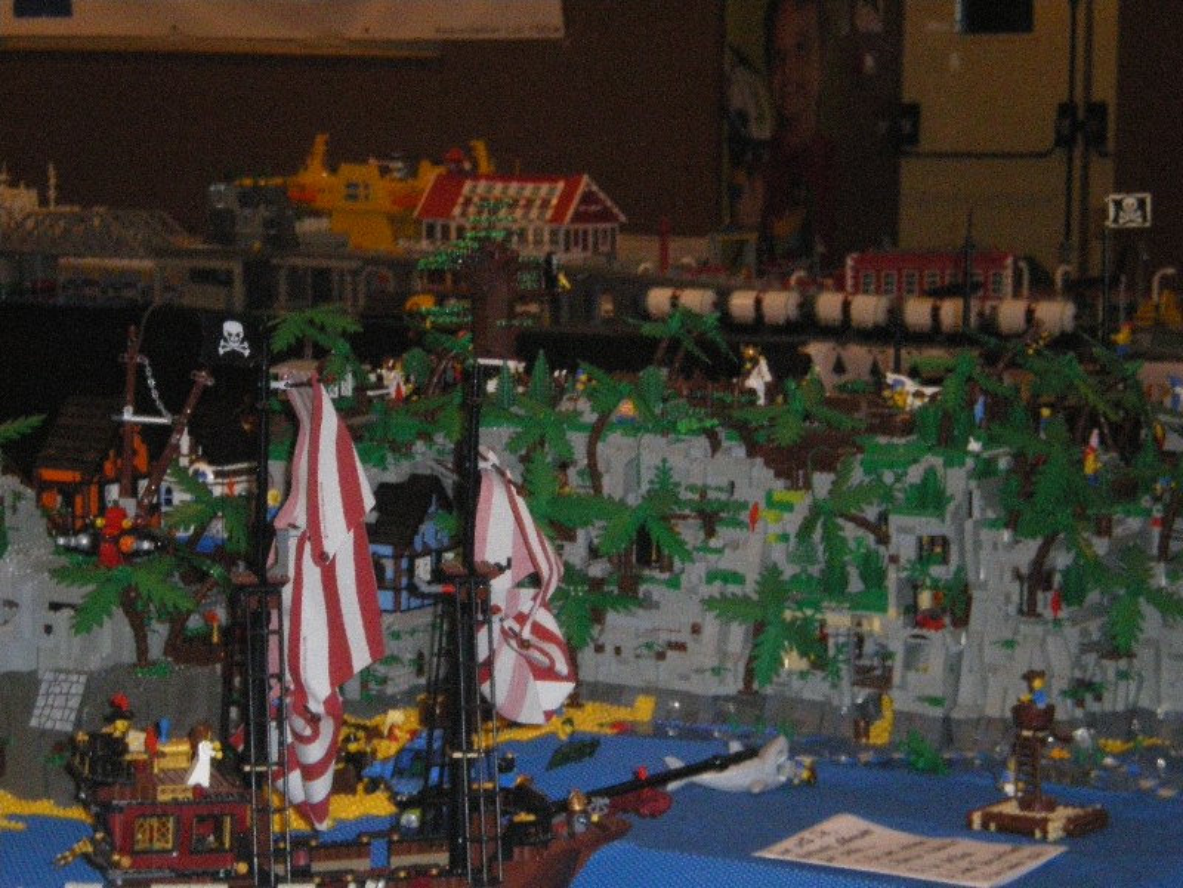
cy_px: 444
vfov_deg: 13.7
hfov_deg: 18.2
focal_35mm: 108
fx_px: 3691
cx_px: 592
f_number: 5.9
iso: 800
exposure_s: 1/100
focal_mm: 18.9
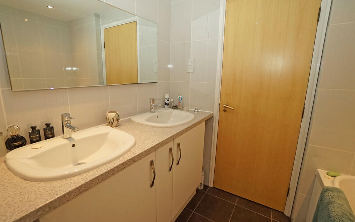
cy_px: 109
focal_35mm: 16
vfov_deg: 71.3
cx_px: 176
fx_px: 155
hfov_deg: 97.8
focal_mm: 10
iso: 1600
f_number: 4
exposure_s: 1/160
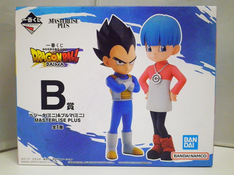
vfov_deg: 30.9
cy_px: 88
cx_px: 117
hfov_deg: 40.4
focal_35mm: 47
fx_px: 318
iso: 800
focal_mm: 8.3
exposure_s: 1/100
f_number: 3.4
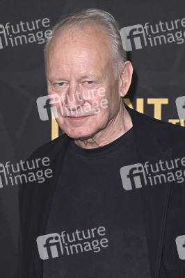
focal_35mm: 92
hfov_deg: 14.8
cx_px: 92
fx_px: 710
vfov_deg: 22.2
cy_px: 139
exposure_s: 1/320
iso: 2000
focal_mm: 92
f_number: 5.6
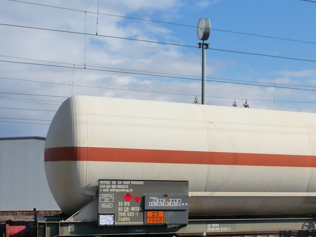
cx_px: 287
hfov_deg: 32.1
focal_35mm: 57
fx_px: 521
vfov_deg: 25.4
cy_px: 178
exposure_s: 1/320
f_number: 8
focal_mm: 5
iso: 160
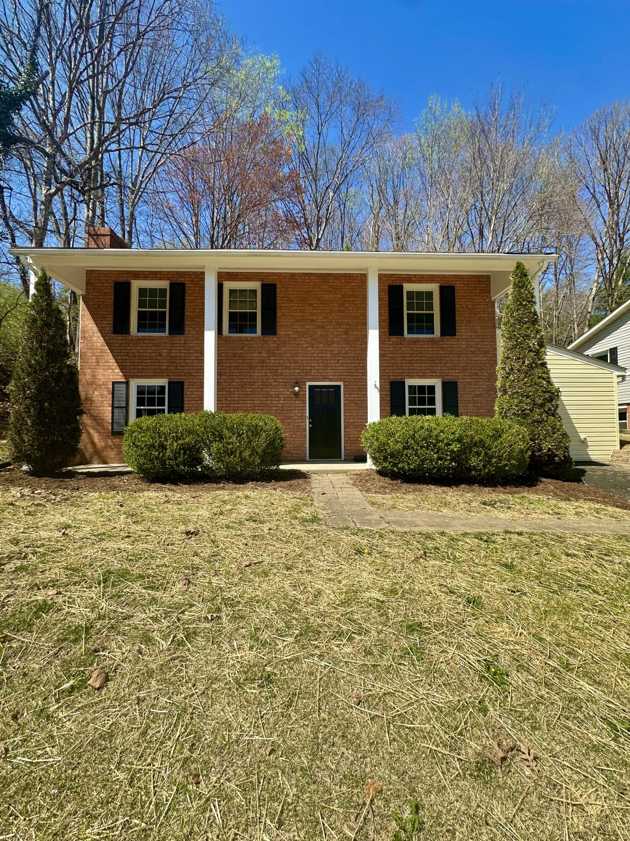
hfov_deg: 85.7
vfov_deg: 102.1
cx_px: 315
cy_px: 420
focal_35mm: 14
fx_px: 340
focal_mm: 2.22
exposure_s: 1/1490
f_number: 2.2
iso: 50
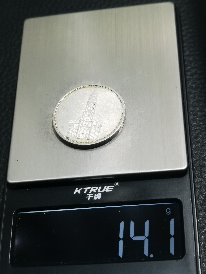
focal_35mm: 65
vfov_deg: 29.8
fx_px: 516
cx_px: 103
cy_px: 137
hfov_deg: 22.6
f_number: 1.9
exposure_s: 1/100
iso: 125
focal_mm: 6.67
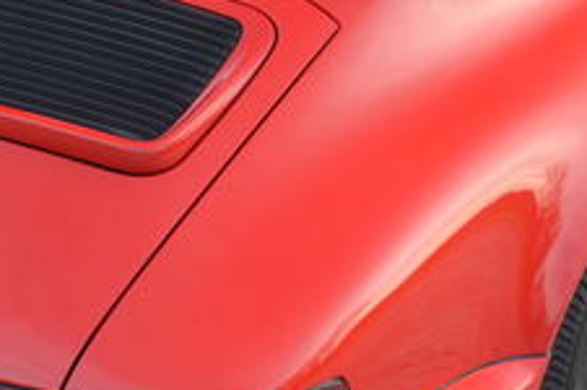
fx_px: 2654
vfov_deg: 8.4
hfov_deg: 12.6
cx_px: 275
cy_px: 70
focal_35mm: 163
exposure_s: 1/125
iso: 400
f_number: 5.6
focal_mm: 32
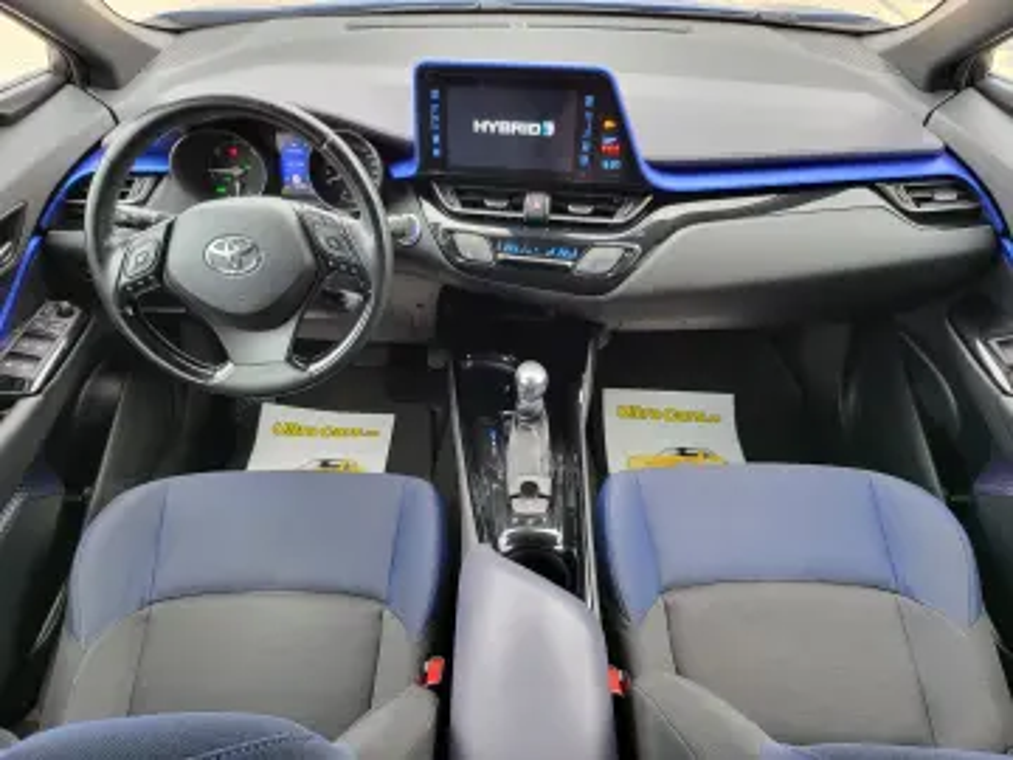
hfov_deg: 71.6
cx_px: 506
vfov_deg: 56.8
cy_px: 380
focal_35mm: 24
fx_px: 702
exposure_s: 1/50
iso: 200
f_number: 1.8
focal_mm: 5
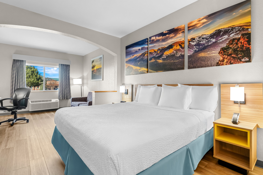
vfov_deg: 72.1
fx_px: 121
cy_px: 88
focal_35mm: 16
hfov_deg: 95.0
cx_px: 132
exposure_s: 1/8
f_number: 8
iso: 800
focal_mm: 11
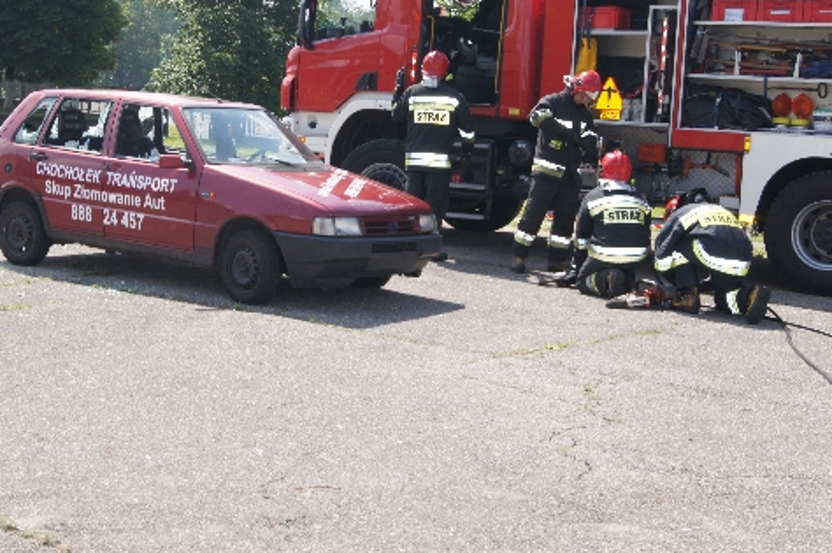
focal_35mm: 57
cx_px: 328
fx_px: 1316
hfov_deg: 35.0
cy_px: 234
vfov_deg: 23.7
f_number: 13
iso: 200
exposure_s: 1/160
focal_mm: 30
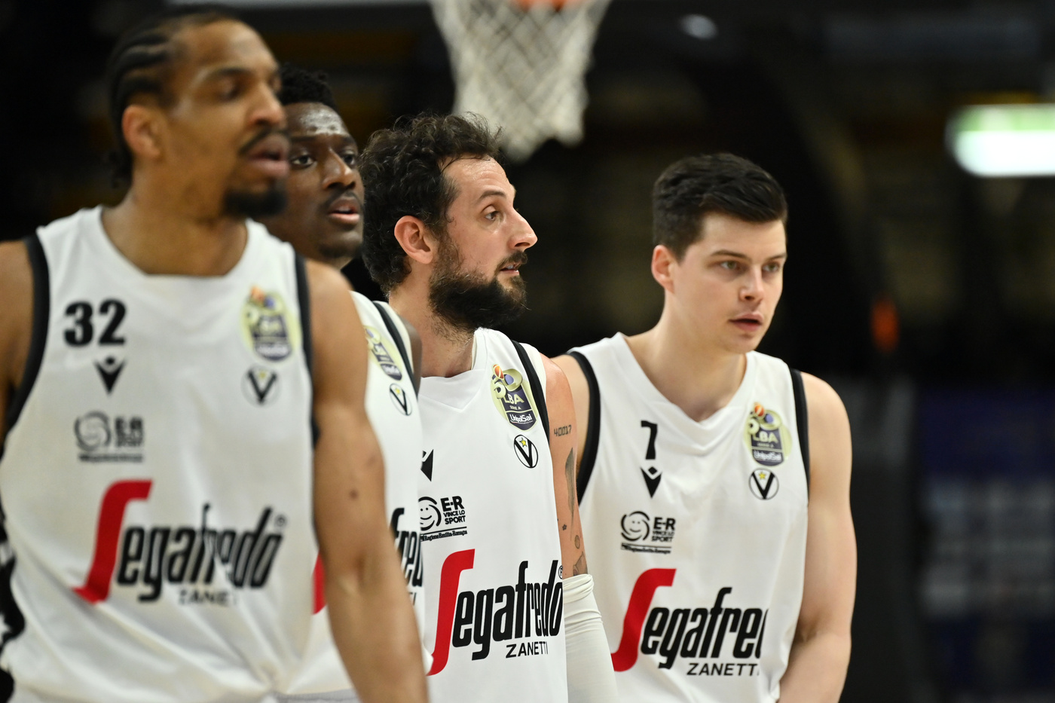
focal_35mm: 400
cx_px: 528
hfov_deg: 5.2
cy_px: 352
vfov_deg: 3.4
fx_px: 11720
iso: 2500
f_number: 4
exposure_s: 1/1250
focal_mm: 400
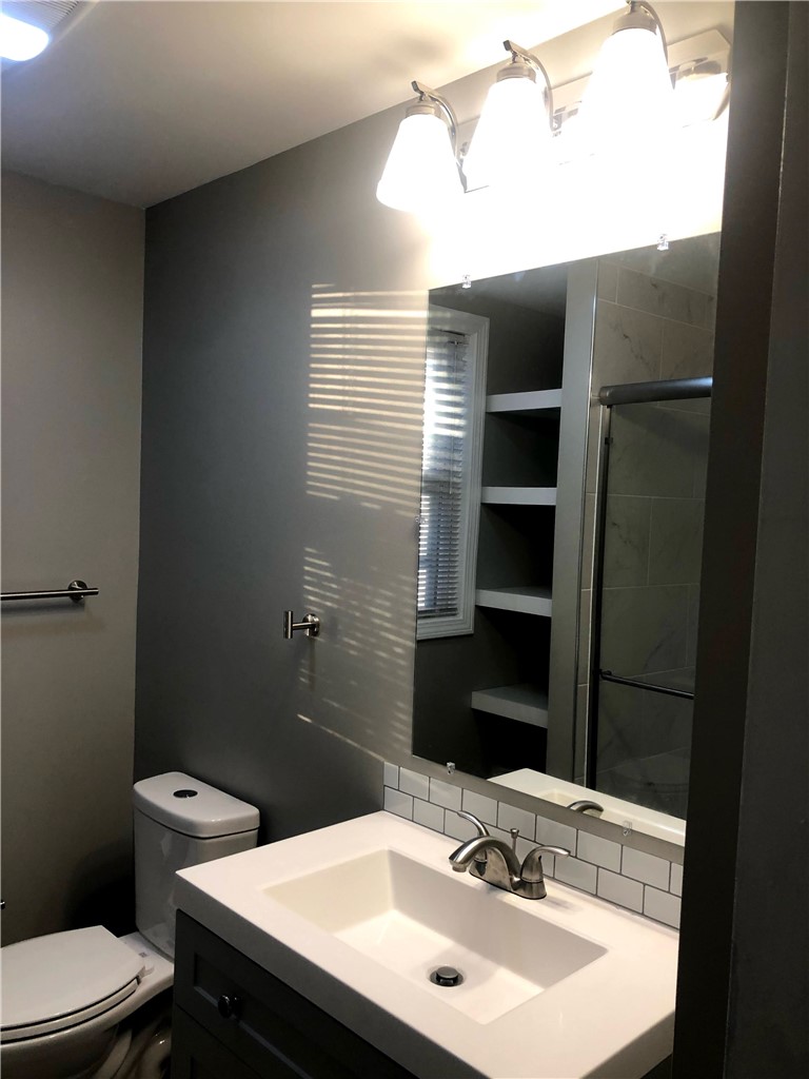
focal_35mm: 28
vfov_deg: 63.4
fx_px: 873
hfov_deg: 49.7
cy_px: 540
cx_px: 404
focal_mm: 3.99
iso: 32
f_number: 1.8
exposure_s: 1/30
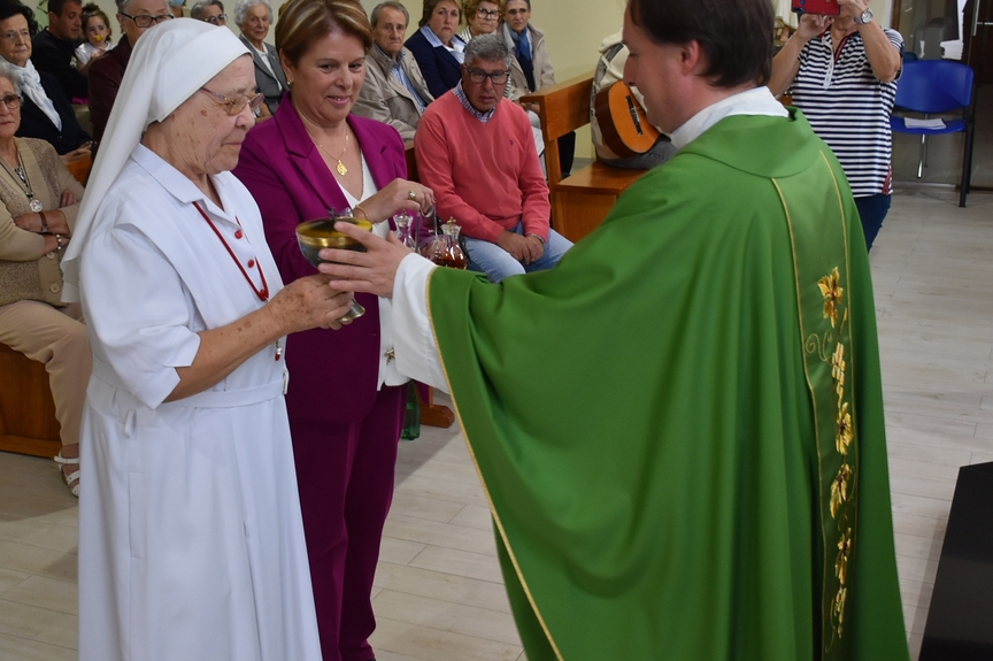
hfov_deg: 39.5
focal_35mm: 50
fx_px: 1378
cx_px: 426
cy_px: 340
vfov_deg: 27.0
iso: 640
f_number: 4
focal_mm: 24
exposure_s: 1/60
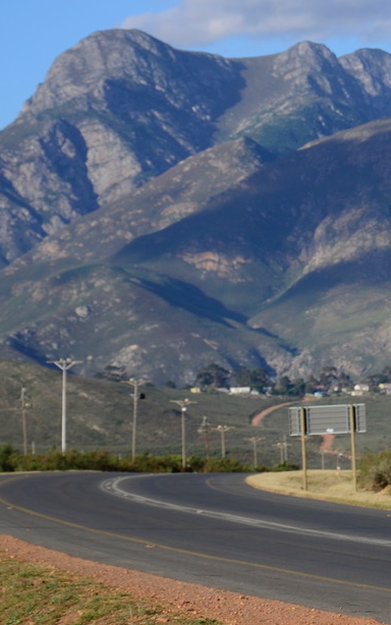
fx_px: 3579
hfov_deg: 6.2
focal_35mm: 210
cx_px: 459
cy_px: 200
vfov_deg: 10.0
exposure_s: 1/500
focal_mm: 66
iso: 100
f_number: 5.3
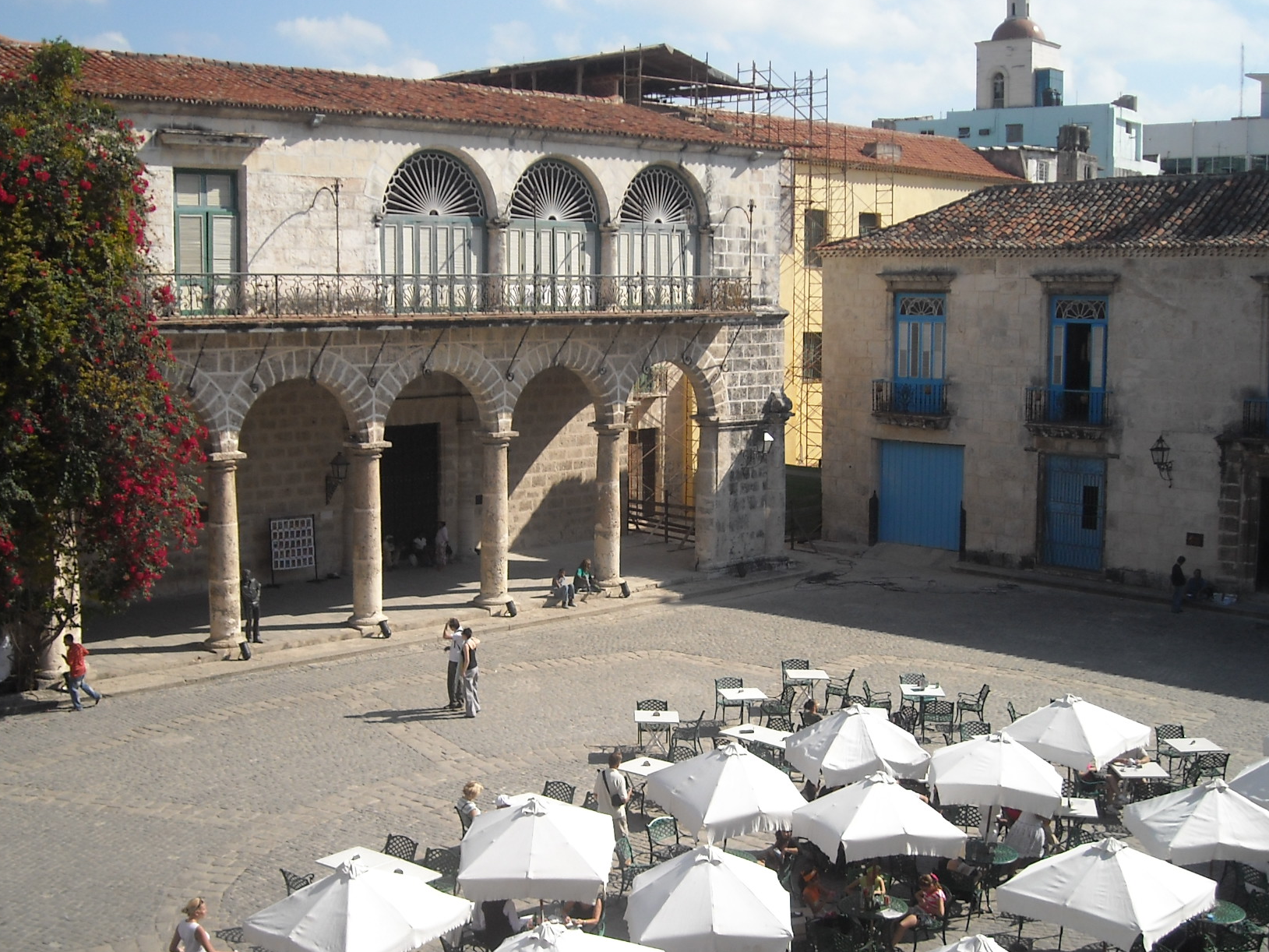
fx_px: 1613
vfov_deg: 32.9
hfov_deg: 42.9
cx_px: 550
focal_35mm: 44
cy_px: 499
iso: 64
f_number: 5.6
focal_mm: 5.7
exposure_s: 1/323
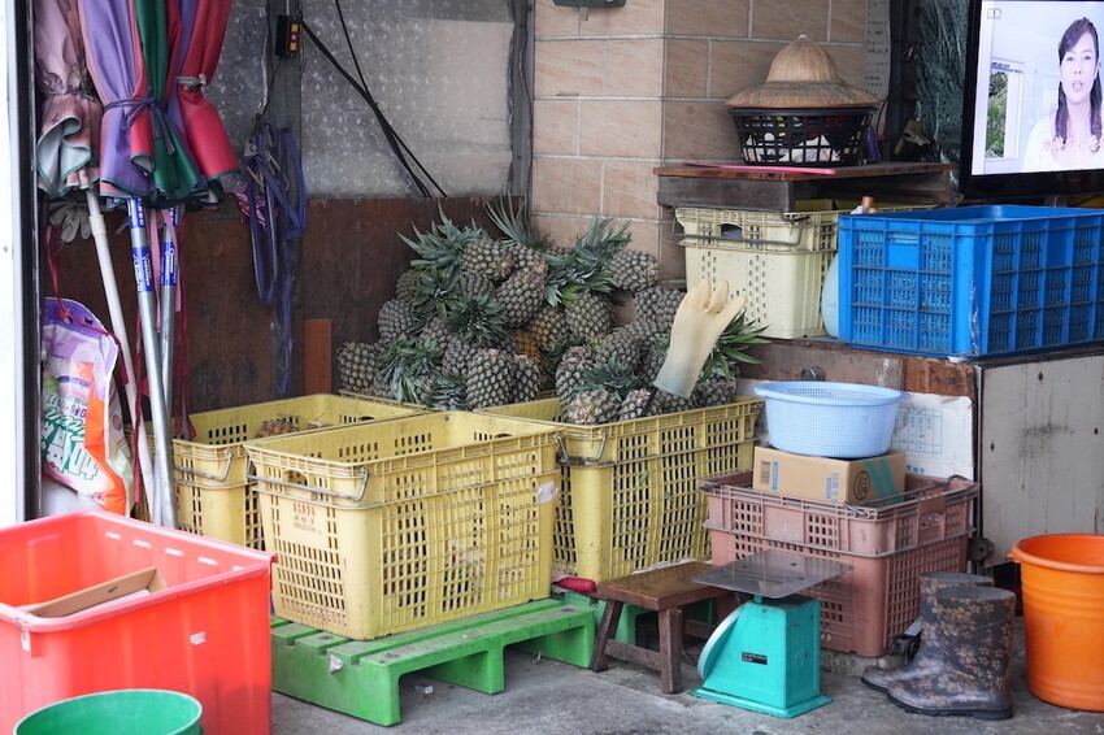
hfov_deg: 28.9
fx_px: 2146
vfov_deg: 19.4
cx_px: 552
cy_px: 368
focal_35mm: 70
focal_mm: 70
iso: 3200
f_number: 4.5
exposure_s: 1/125
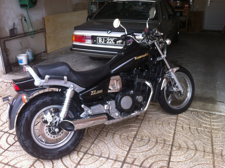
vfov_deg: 40.6
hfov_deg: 52.7
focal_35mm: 35
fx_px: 227
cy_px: 84
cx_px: 112
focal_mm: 3.85
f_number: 2.8
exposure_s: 1/40
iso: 80
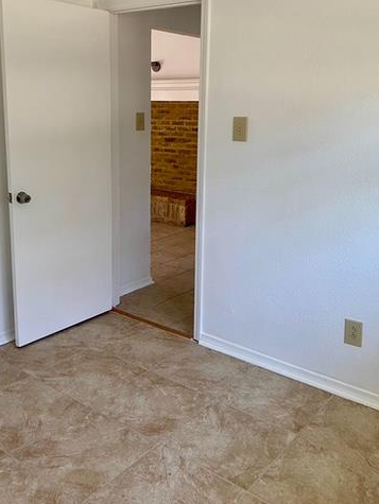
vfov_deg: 52.3
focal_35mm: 35
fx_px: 510
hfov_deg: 40.7
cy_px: 203
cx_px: 183
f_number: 1.8
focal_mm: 4.25
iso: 125
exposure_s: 1/88
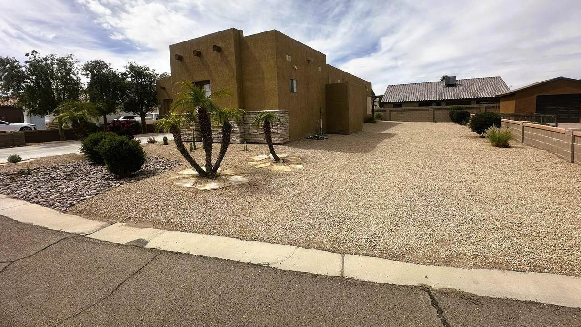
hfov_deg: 99.4
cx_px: 293
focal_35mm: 16
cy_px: 133
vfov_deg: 66.5
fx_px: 246
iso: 50
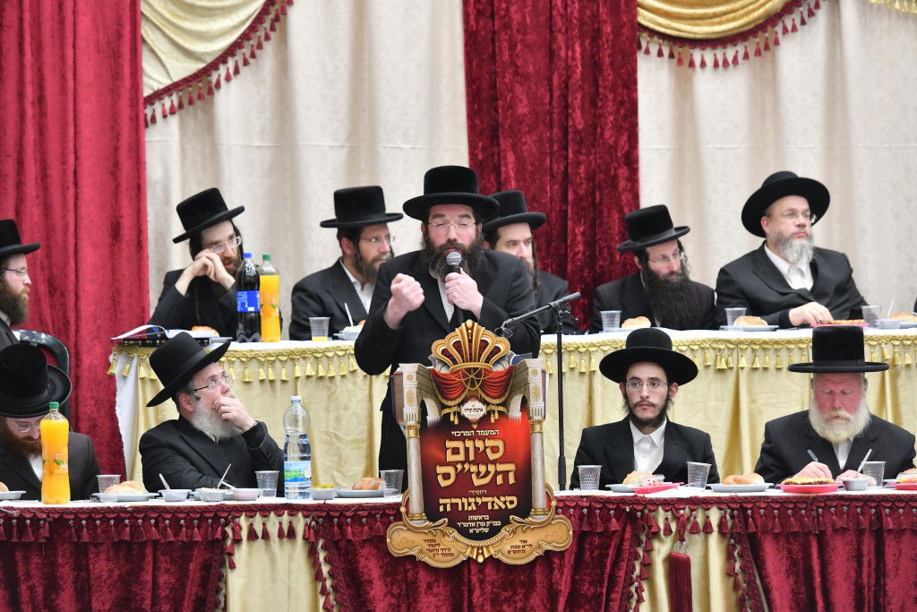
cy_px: 306
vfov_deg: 8.3
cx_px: 458
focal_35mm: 165
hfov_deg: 12.5
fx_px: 4203
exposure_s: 1/125
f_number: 5.6
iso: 1250
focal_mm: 165
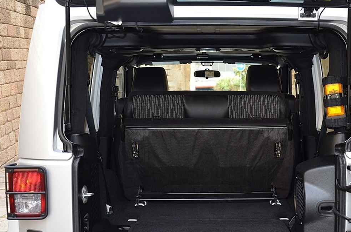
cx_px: 208
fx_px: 418
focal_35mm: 43
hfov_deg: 45.3
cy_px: 128
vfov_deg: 31.0
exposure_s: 1/125
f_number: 3.8
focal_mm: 22
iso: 250
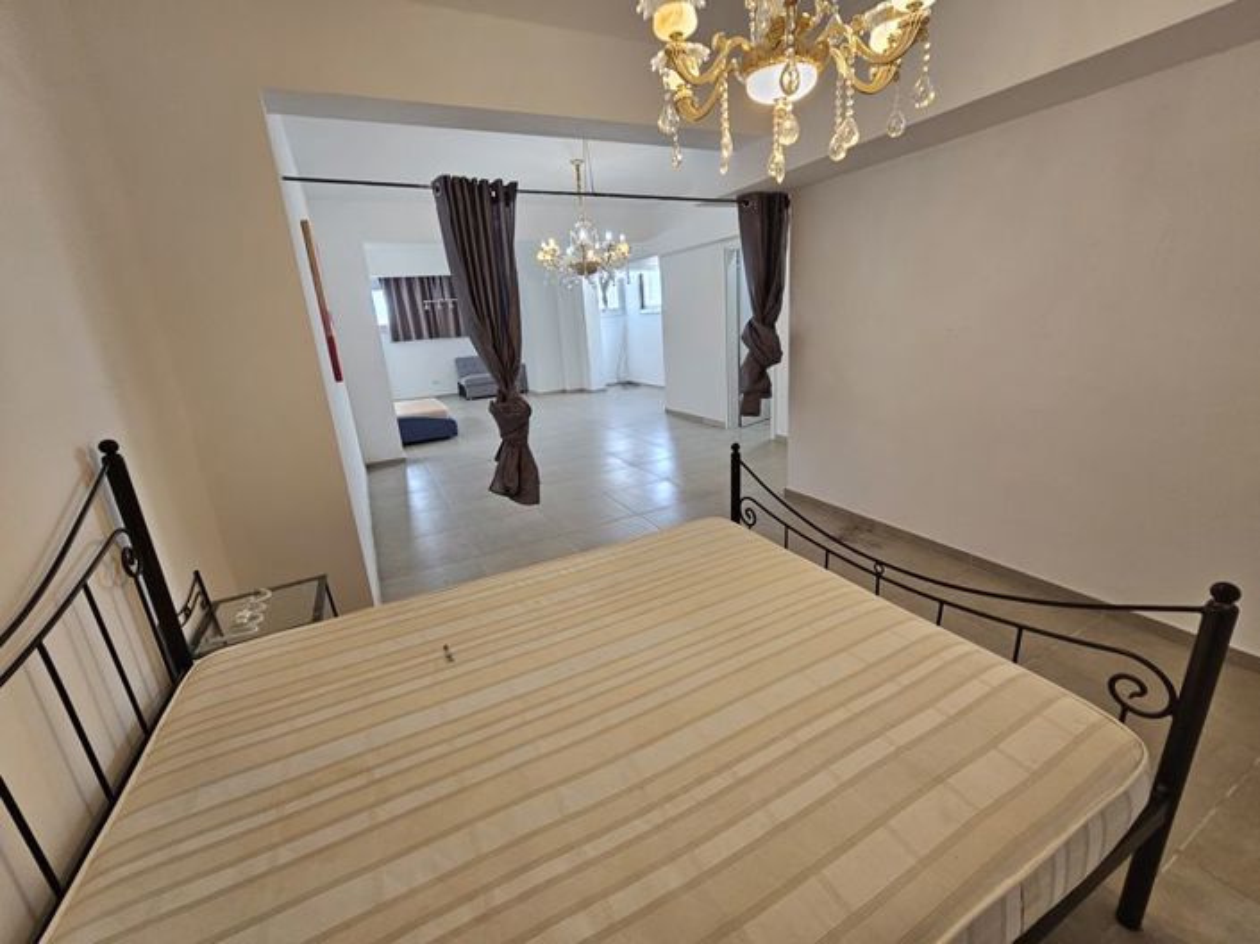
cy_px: 472
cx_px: 630
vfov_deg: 89.9
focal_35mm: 13
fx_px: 473
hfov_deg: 106.2
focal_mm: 2.2
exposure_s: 1/50
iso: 125
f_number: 2.2
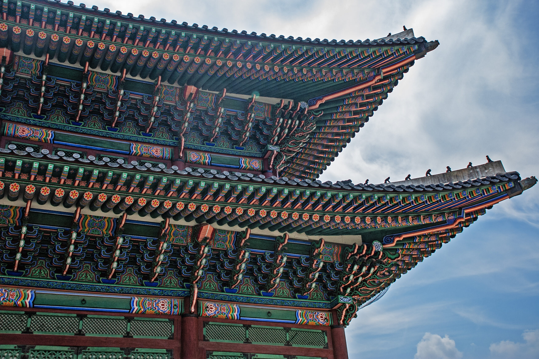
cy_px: 180
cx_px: 270
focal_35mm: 42
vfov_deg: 31.8
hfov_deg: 46.4
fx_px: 628
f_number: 5.6
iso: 200
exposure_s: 1/1000
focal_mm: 28
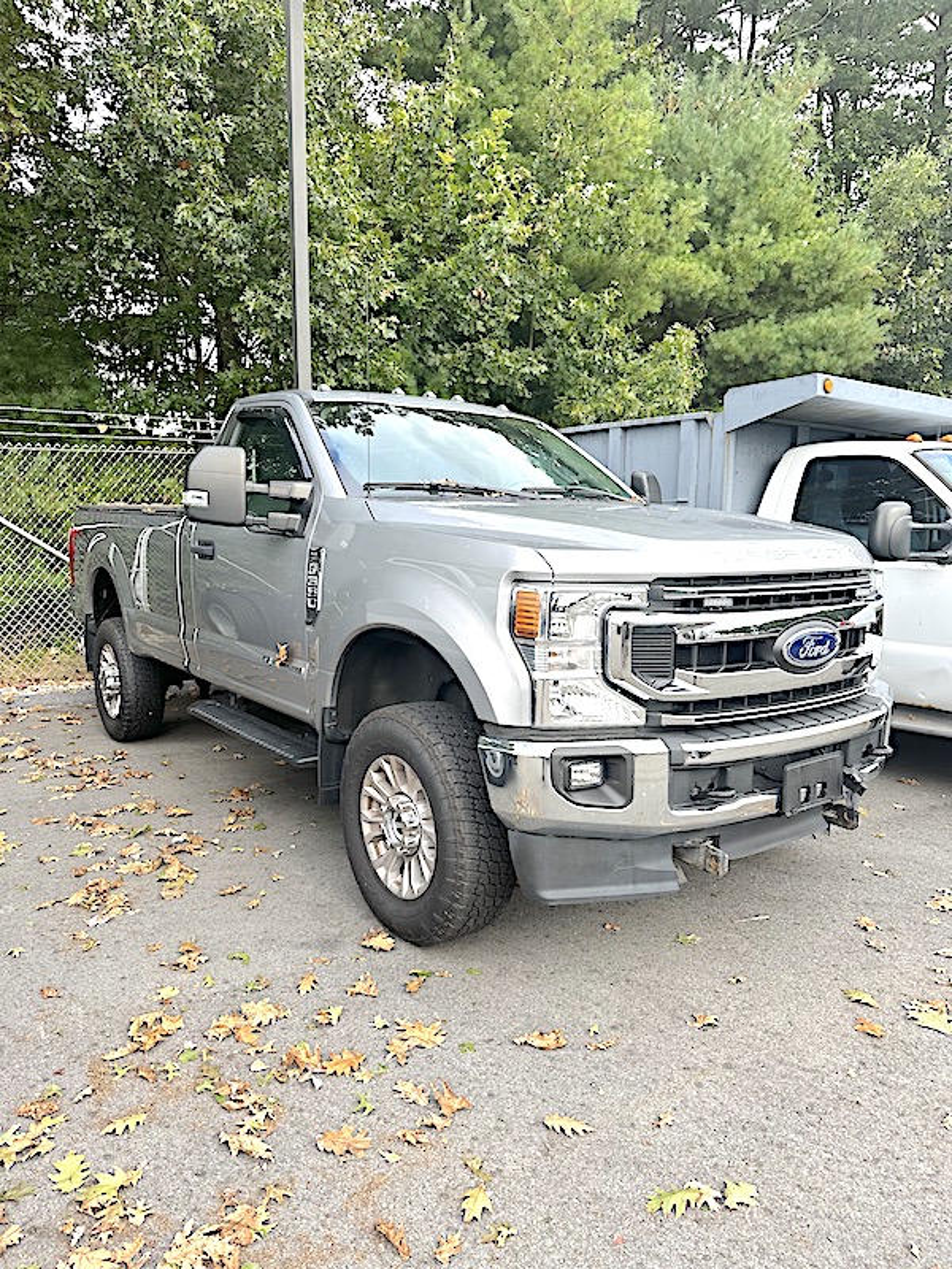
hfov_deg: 56.8
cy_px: 634
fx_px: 880
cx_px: 476
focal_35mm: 24
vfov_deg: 71.6
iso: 80
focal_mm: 6.86
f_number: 1.78
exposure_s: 1/611
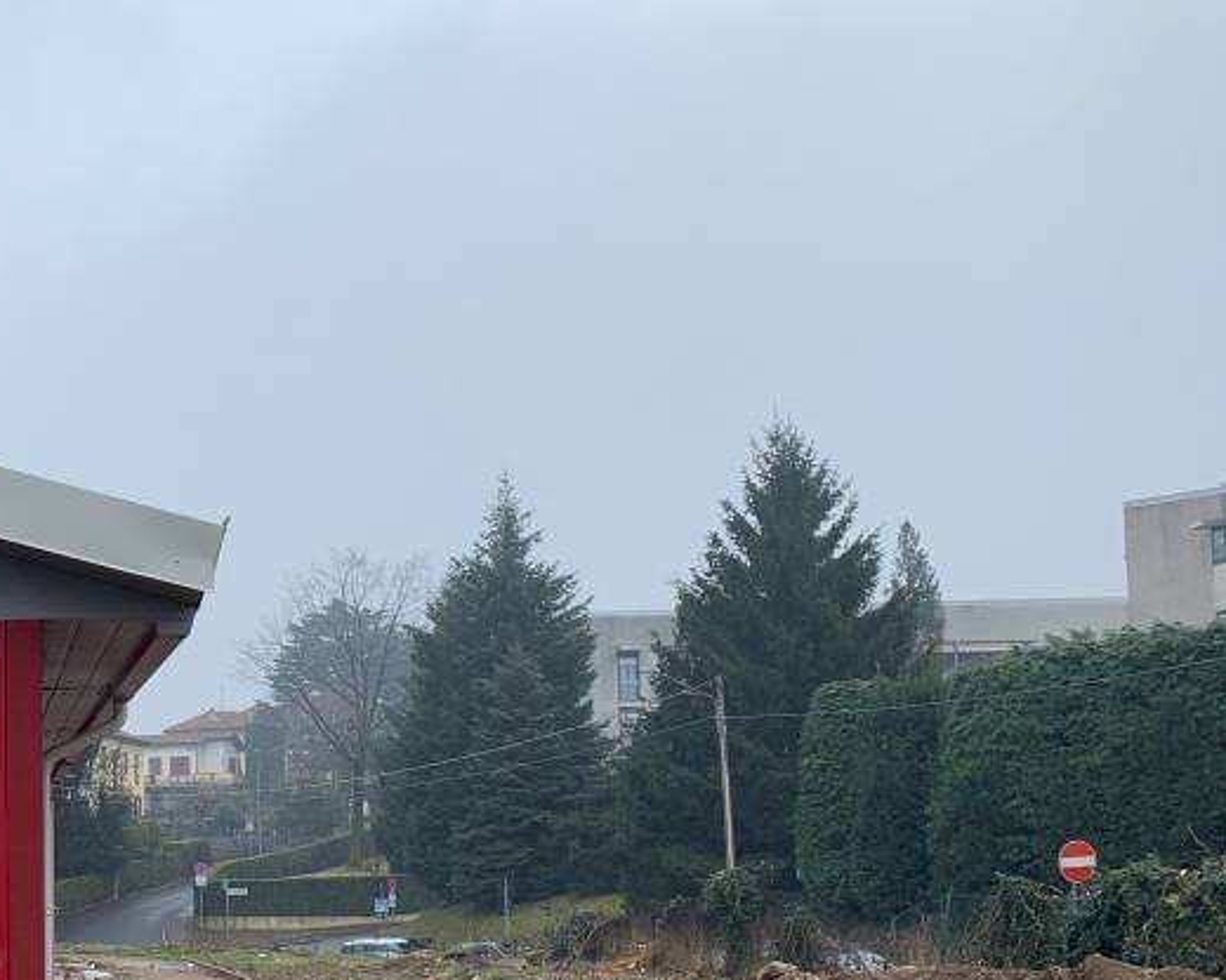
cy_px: 751
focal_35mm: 50
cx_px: 47
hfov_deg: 34.5
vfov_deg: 29.7
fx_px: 1814
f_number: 1.8
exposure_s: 1/759
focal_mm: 4.25
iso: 25
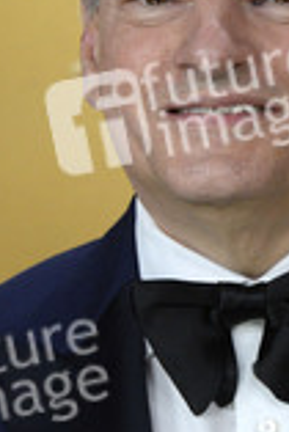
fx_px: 5202
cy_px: 248
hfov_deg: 3.2
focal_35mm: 433
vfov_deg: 4.8
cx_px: 268
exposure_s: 1/250
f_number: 6.3
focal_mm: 170
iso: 2500
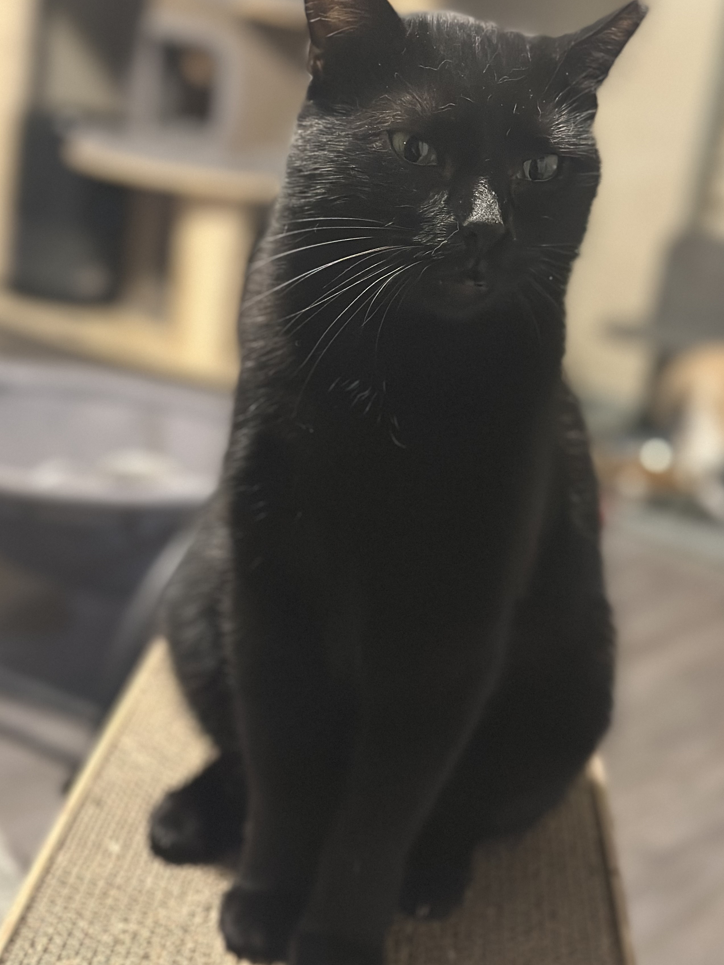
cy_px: 457
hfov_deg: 25.7
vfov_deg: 33.8
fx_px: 1589
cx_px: 375
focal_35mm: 57
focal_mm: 6.86
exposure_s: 1/30
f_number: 1.78
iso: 800
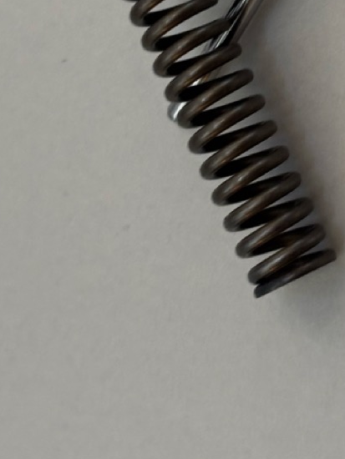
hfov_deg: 12.2
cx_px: 221
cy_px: 74
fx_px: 1607
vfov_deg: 16.1
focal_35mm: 121
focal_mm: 5.96
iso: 200
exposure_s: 1/40
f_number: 1.6
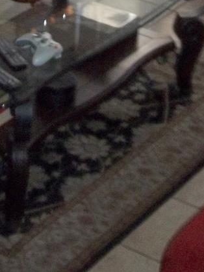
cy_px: -153
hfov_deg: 11.2
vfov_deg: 13.9
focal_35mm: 132
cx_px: 21
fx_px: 1038
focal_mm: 6.5
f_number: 3.1
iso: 160
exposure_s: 1/60
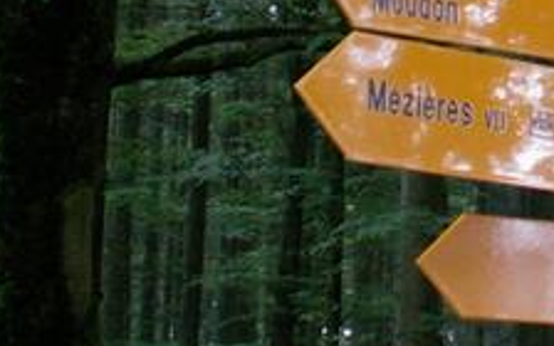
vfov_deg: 7.5
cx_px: 777
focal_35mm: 173
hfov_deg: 11.7
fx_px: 2612
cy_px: -101
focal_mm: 9.45
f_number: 3.2
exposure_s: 1/30
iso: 160
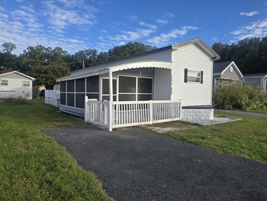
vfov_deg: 58.9
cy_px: 100
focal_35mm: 23
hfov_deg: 73.9
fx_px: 178
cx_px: 134
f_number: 1.7
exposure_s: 1/357
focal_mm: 6.3
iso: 12
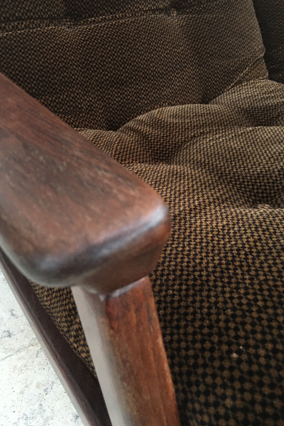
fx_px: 379
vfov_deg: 58.7
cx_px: 130
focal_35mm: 32
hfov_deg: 41.1
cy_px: 210
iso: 250
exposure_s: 1/17
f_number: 2.2
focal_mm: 4.15
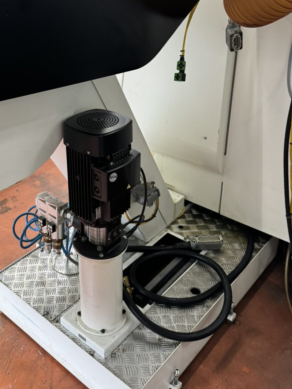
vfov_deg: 49.4
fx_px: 416
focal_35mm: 37
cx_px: 91
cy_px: 137
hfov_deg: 38.1
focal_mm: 6.86
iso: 200
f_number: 1.78
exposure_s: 1/50
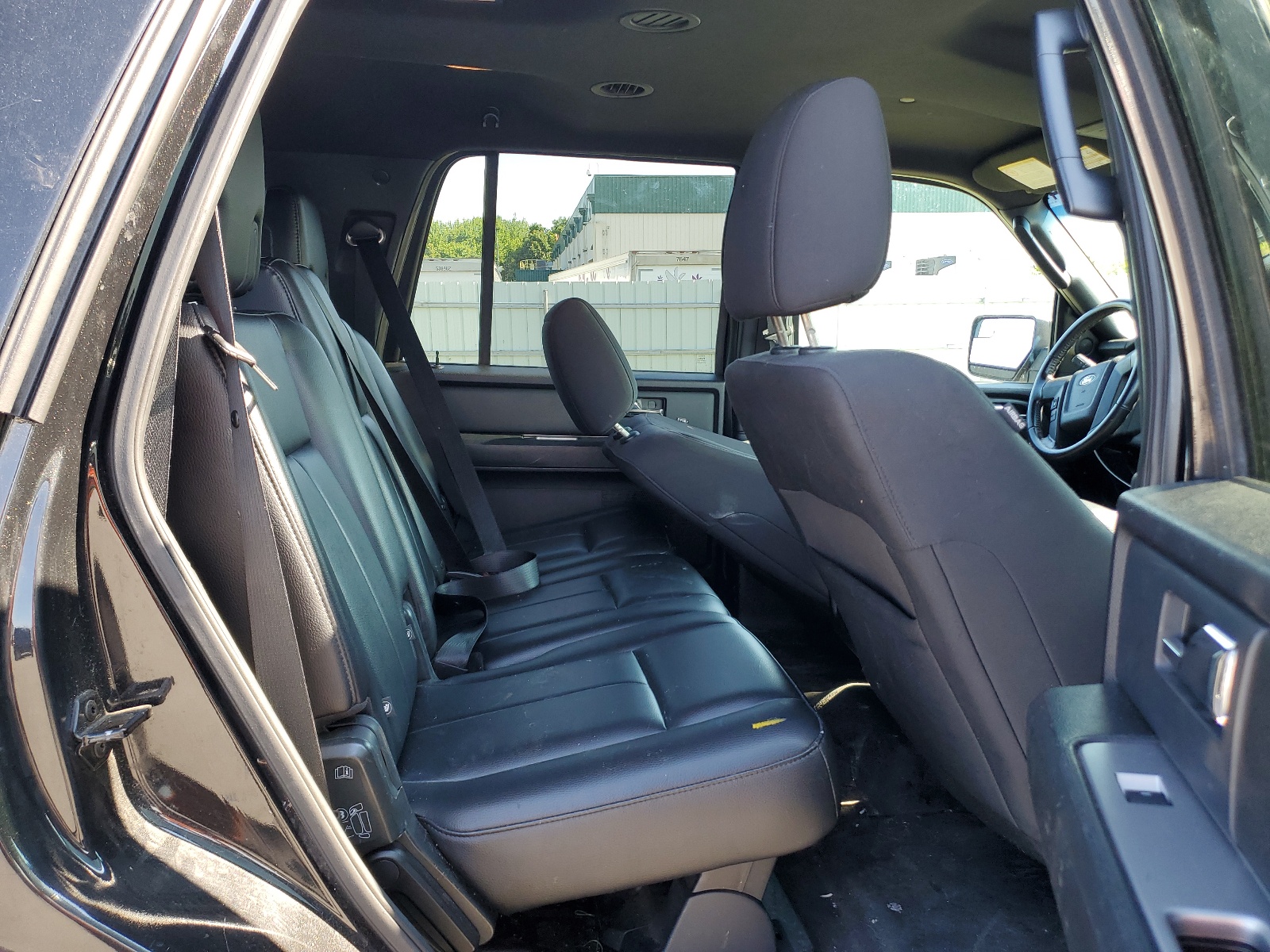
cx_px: 635
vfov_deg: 53.1
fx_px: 954
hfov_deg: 67.3
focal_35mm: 26
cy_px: 476
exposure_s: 1/139
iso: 50
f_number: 1.5
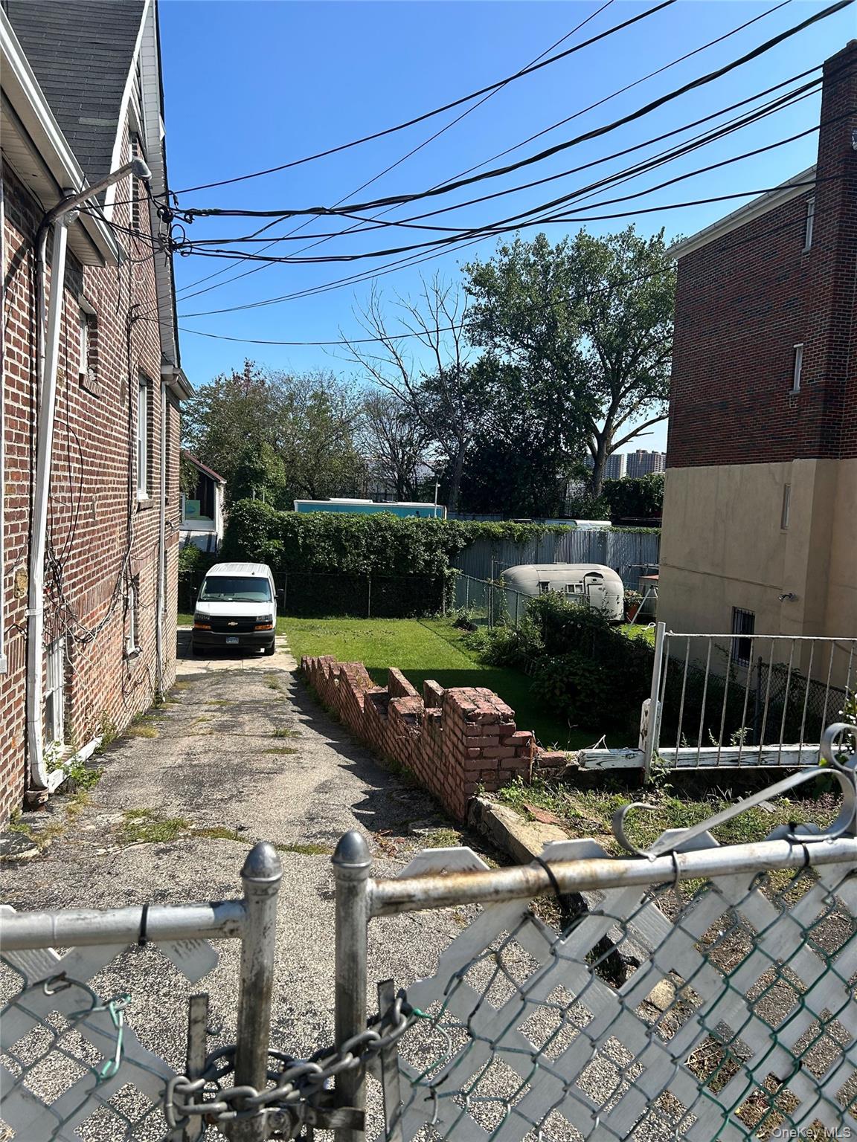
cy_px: 571
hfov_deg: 53.1
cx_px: 428
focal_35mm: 26
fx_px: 858
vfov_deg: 67.3
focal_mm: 5.7
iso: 50
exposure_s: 1/3356
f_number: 1.5
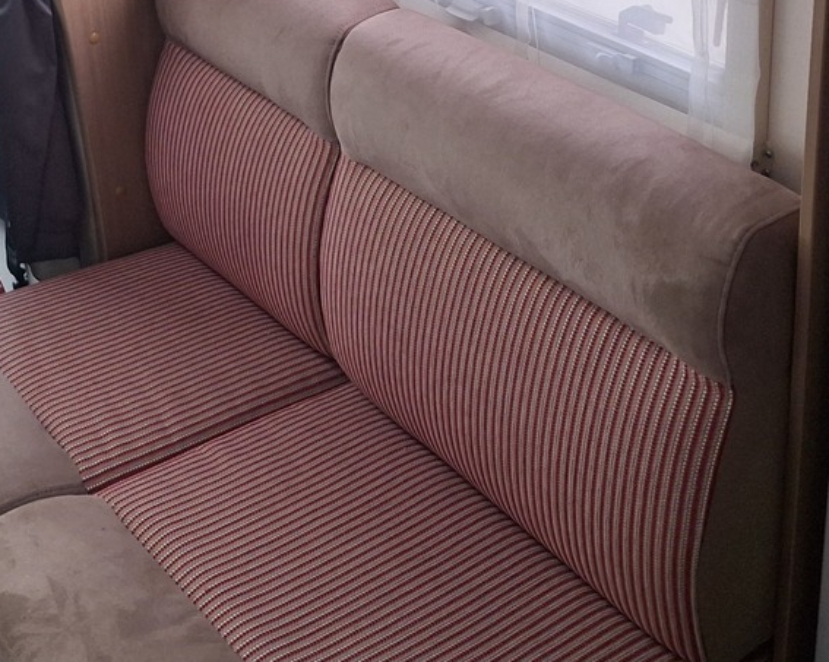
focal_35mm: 62
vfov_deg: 23.8
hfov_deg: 30.5
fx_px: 1520
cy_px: 54
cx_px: 430
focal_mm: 4.69
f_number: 1.8
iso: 100
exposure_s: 1/100
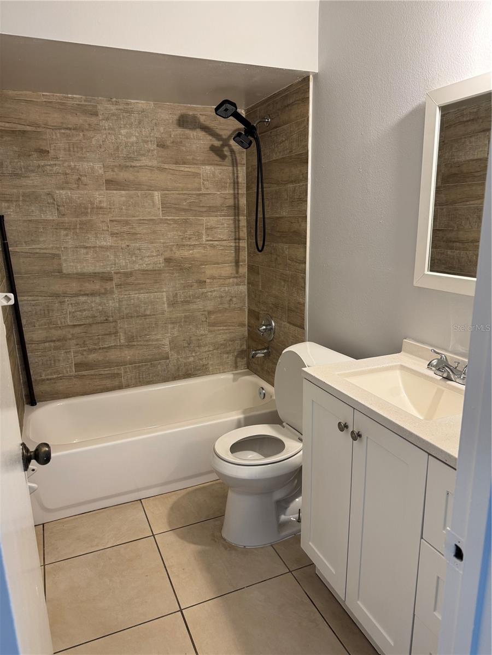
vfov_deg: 71.6
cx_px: 246
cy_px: 328
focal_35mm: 24
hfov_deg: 56.8
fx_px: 455
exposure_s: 1/60
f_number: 1.78
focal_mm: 6.76
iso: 125
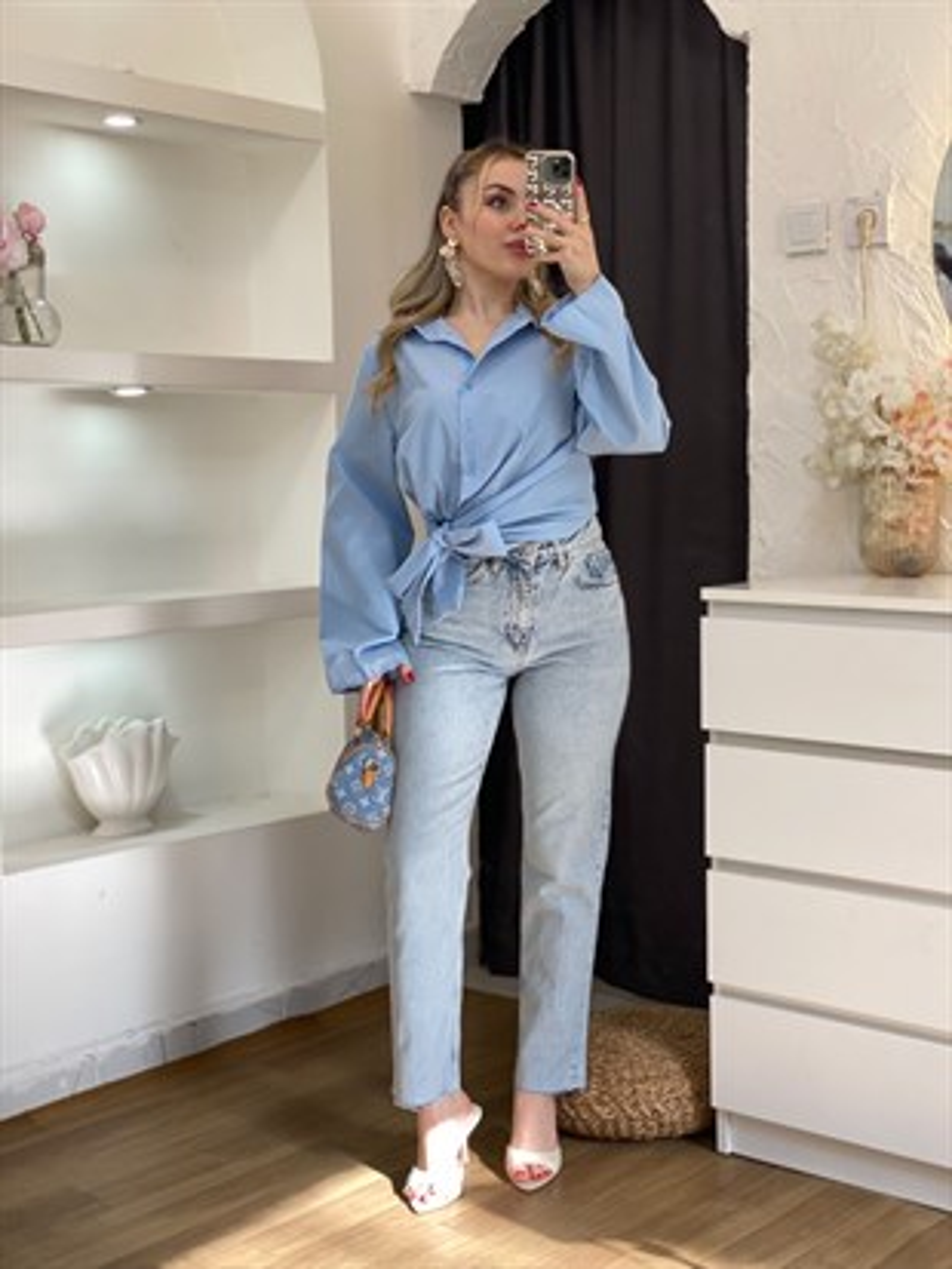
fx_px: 1906
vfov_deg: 36.8
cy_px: 634
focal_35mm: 52
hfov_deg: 28.0
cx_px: 476
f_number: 2
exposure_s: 1/100
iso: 40
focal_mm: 6
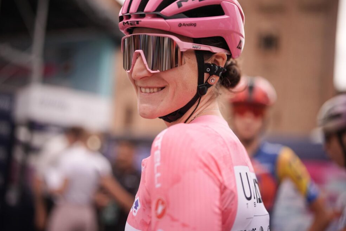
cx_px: 170
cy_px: 116
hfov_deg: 38.9
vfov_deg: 26.5
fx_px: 490
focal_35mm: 51
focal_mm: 50
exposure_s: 1/16000
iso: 640
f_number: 1.6
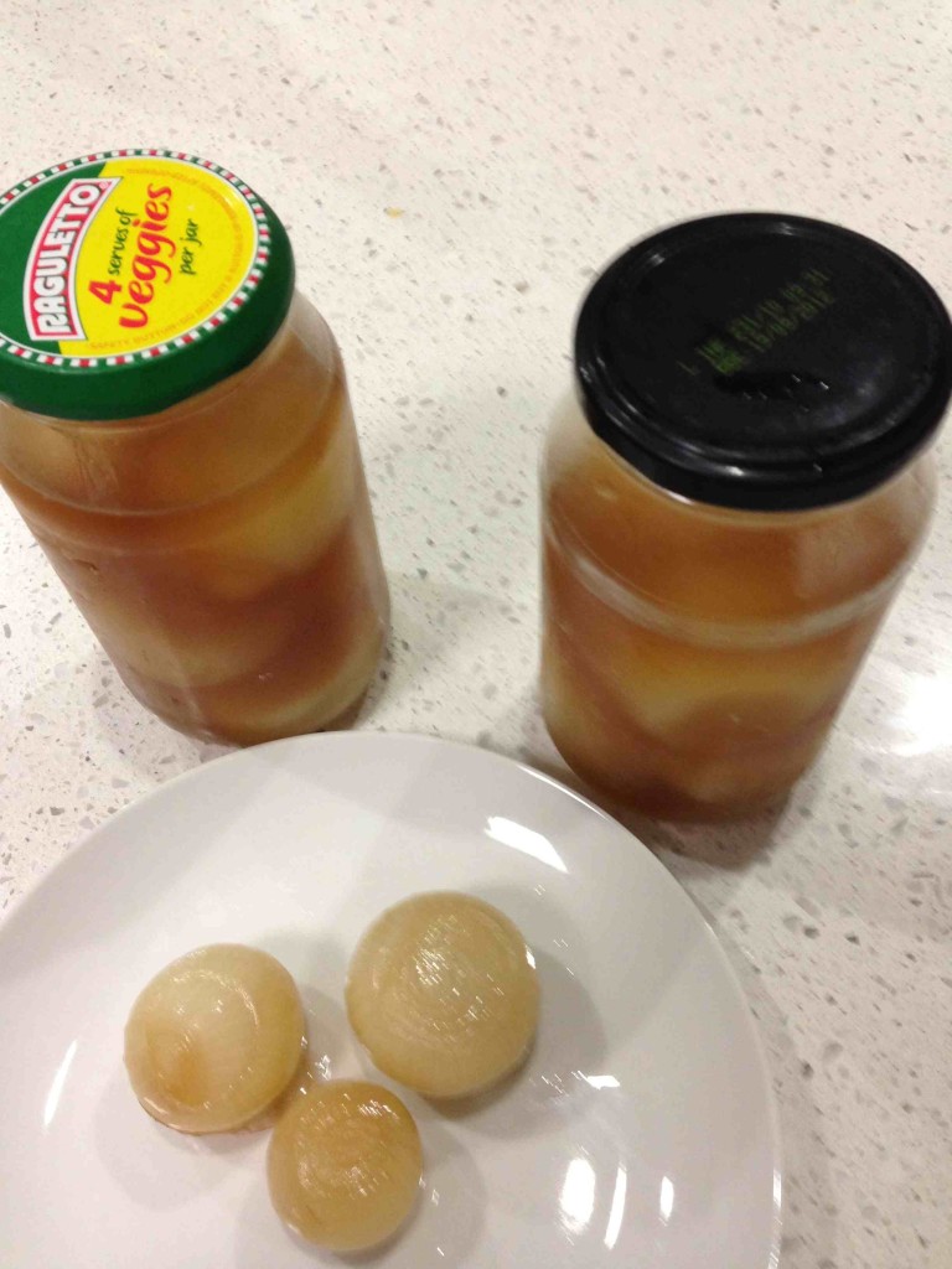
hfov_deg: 42.9
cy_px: 634
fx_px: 1210
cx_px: 476
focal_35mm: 33
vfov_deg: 55.4
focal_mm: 4.13
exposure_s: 1/20
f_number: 2.4
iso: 160
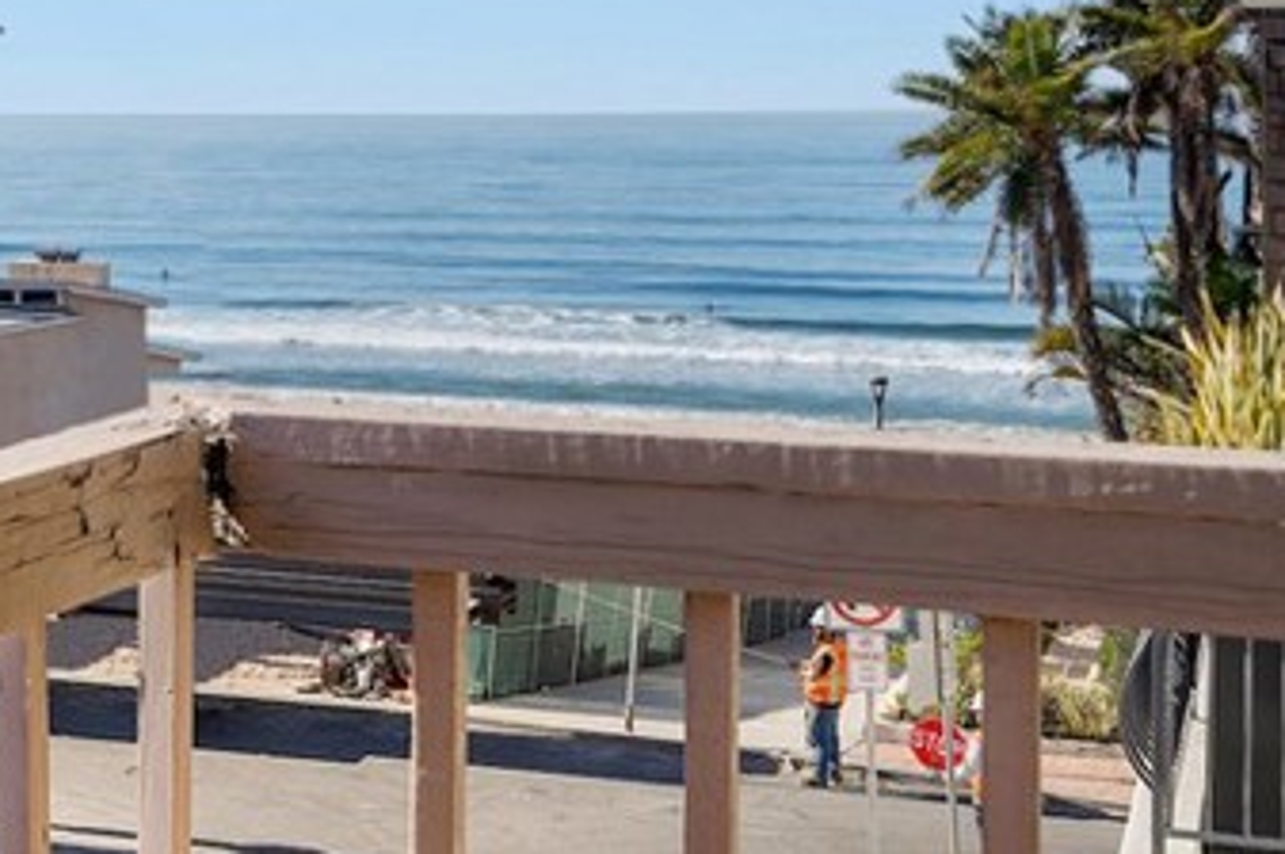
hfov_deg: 26.1
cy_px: 27
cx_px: -46
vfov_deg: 18.2
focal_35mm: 73
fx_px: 2603
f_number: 8
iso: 160
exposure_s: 1/100
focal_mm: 24
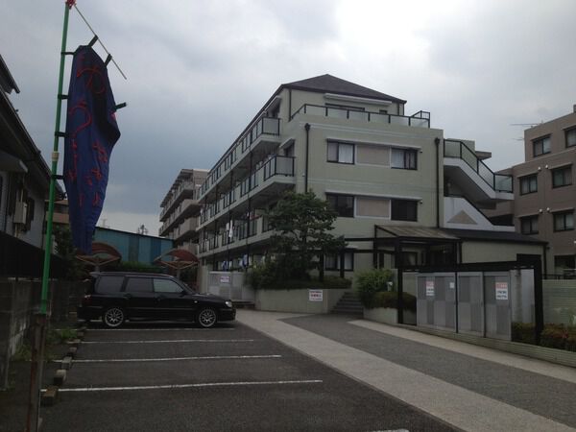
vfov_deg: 40.7
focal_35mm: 35
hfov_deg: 52.6
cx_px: 288
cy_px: 216
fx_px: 582
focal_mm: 4.28
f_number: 2.4
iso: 50
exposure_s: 1/1672
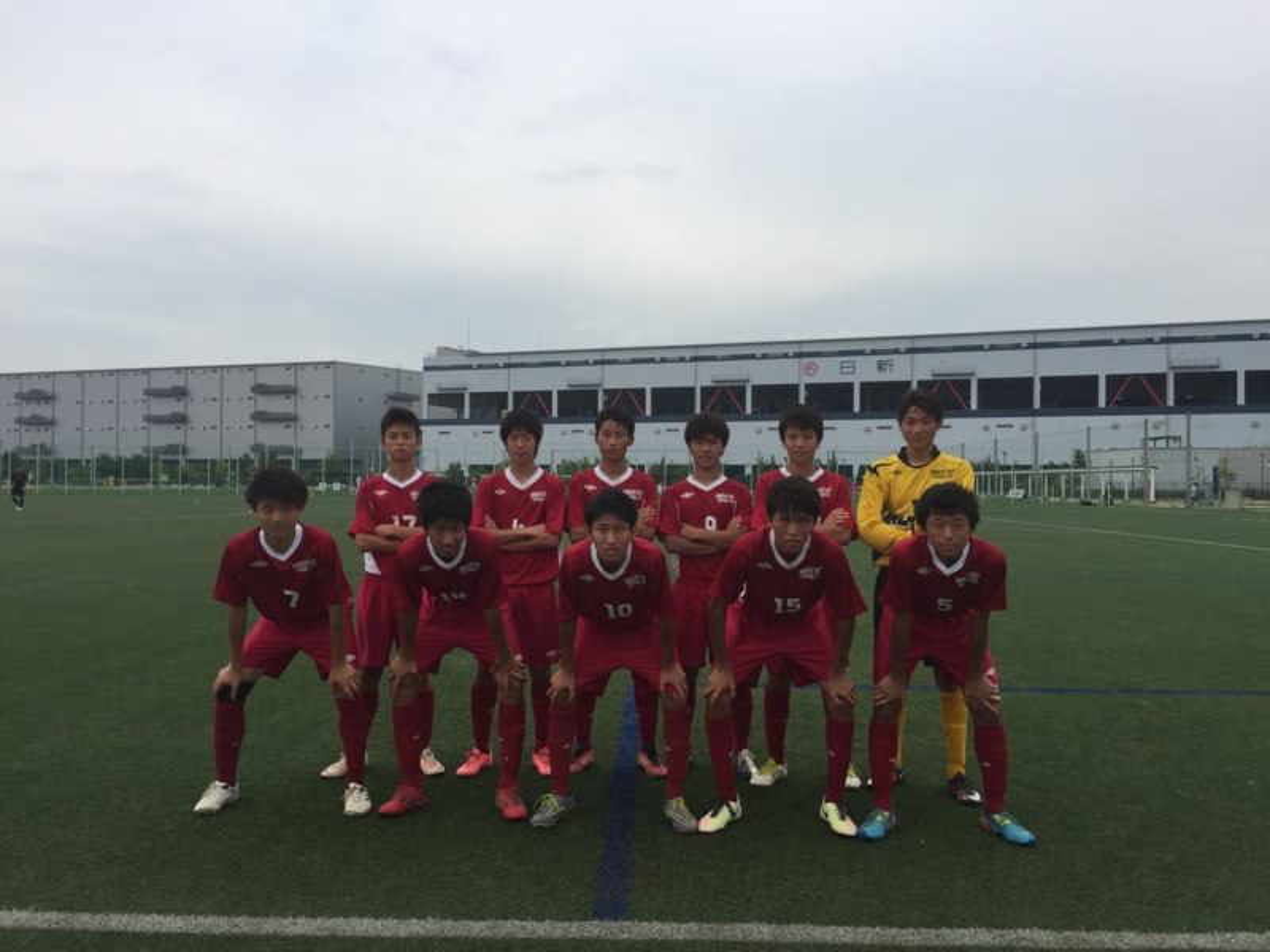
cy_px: 476
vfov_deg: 48.2
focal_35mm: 29
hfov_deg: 61.7
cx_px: 635
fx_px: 1064
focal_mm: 4.15
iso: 32
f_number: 2.2
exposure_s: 1/1647
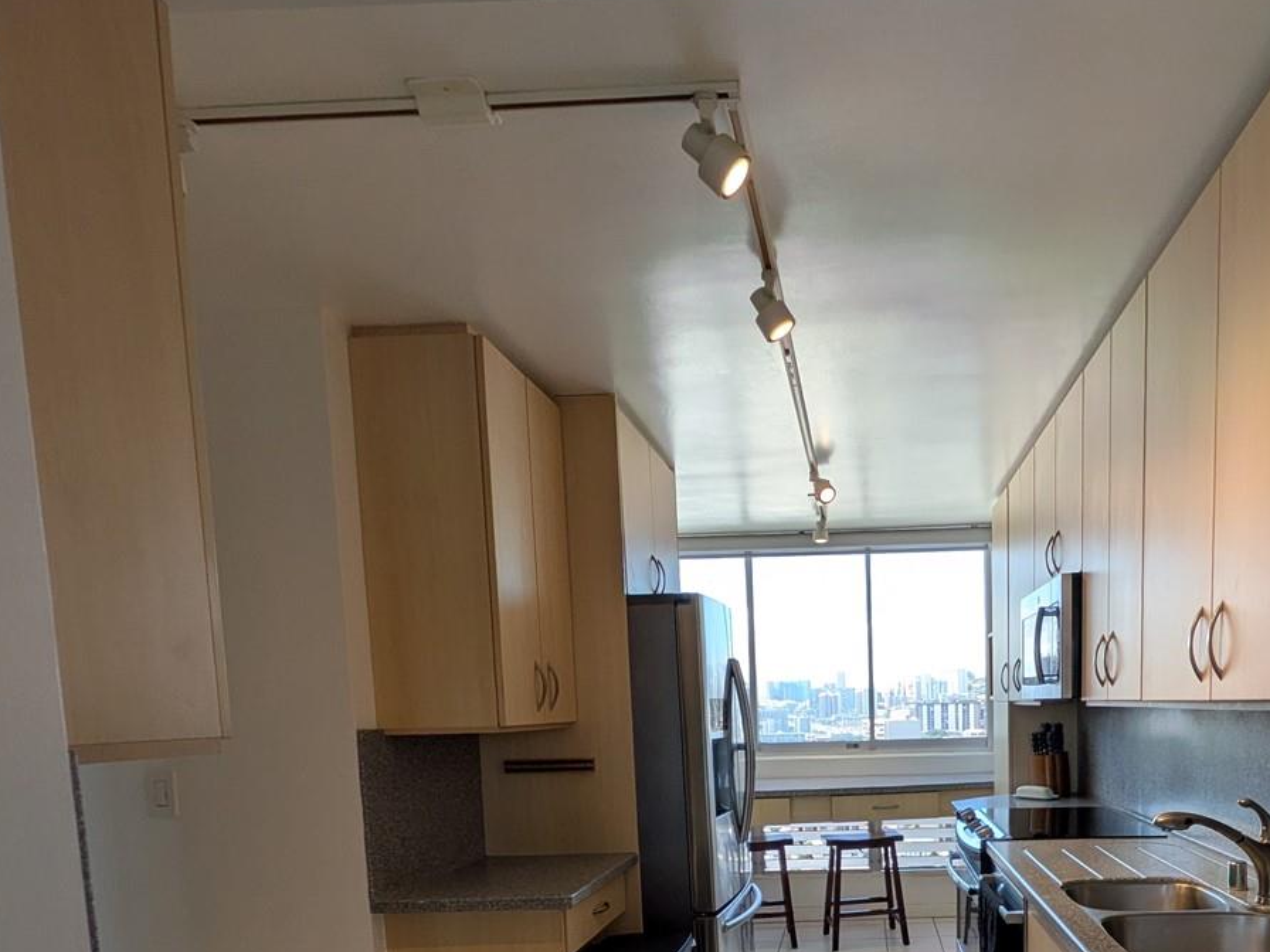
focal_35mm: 25
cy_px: 789
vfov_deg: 50.8
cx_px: 852
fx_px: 917
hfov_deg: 67.4
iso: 60
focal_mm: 1.83
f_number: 2.2
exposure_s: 1/211
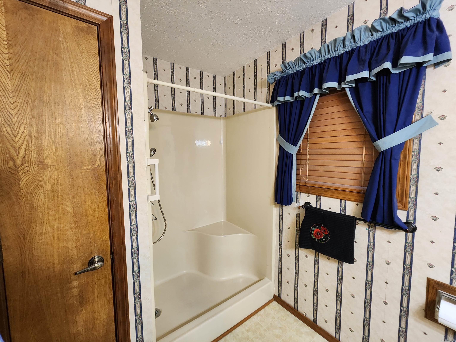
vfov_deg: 89.9
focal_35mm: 13
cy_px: 171
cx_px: 228
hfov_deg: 106.2
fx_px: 171
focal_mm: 2.2
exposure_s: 1/40
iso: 320
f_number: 2.2
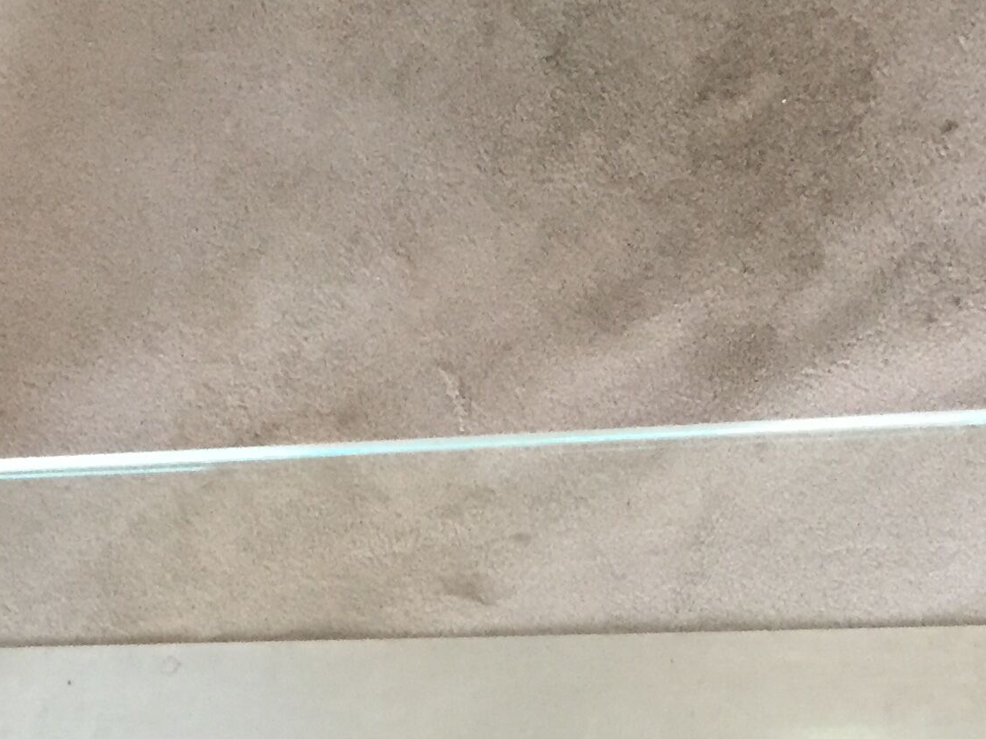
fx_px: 2421
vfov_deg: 16.5
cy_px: 946
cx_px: 237
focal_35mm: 85
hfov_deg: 22.8
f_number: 2.2
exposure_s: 1/33
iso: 200
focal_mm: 4.15
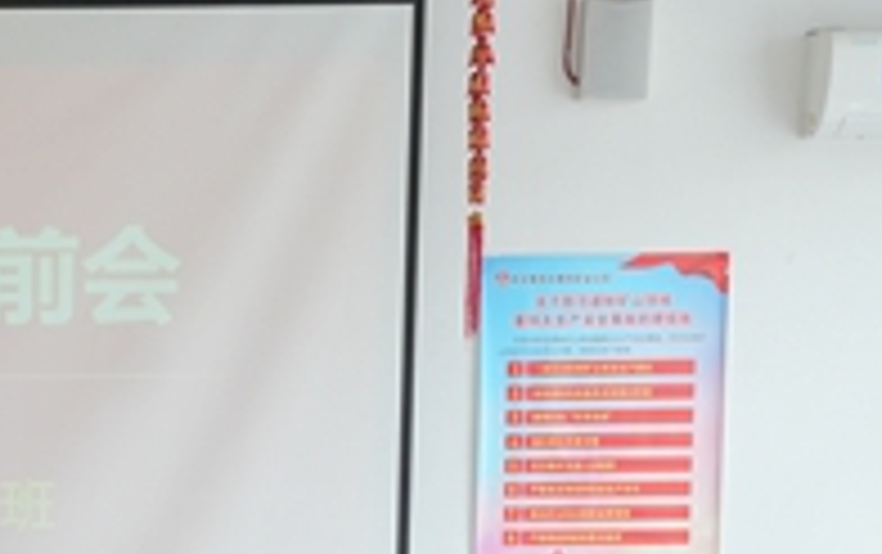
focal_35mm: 106
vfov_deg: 11.9
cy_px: 779
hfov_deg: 18.6
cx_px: -184
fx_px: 2551
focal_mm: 34
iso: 1600
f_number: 4
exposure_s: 1/160
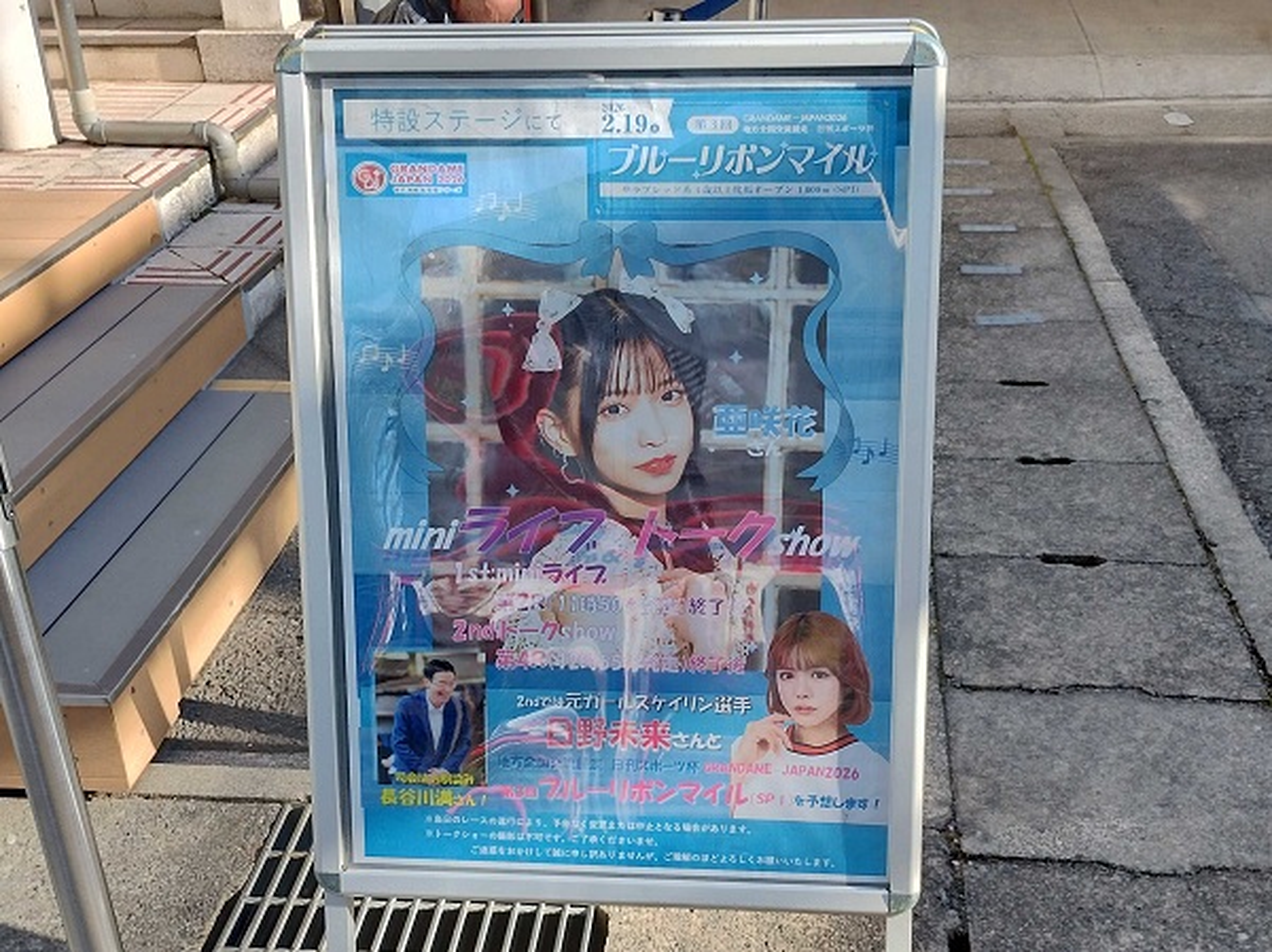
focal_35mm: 28
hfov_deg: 63.5
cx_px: 636
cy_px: 476
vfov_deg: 49.7
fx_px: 1028
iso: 100
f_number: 1.8
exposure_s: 1/150
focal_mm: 4.27
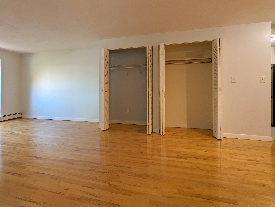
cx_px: 101
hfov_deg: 77.3
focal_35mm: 21
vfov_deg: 63.3
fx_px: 167
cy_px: 89
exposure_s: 1/60
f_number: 2.2
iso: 62
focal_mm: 2.35
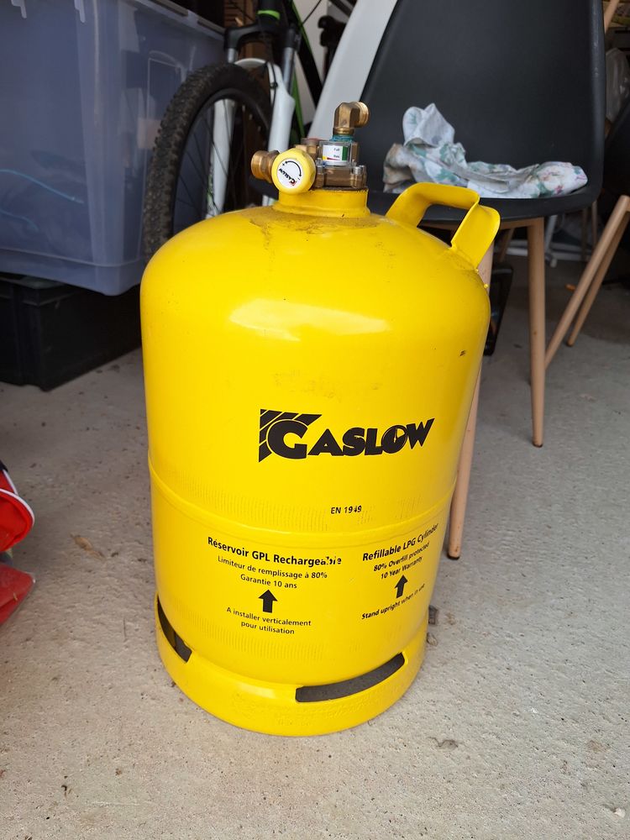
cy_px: 420
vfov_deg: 73.9
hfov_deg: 58.9
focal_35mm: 23
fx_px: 558
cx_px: 315
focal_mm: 5.54
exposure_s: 1/144
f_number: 1.8
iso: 40
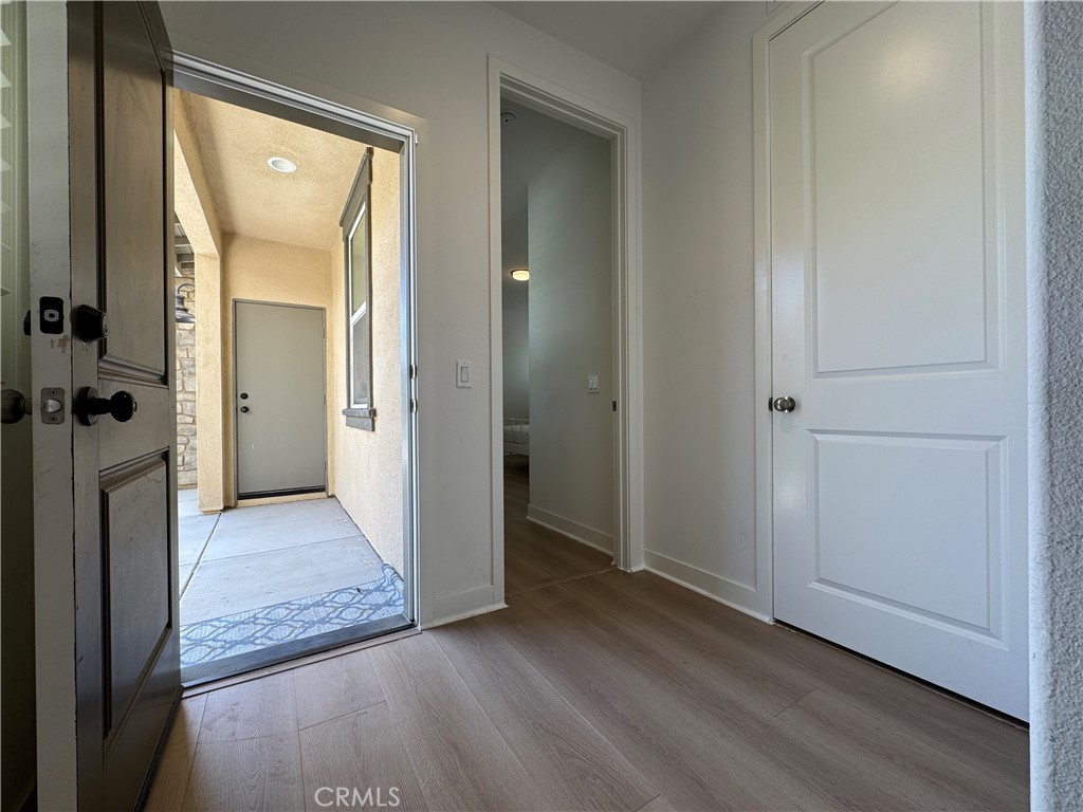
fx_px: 438
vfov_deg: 85.7
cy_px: 406
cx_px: 542
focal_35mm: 14
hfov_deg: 102.1
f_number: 2.2
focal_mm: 2.22
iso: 50
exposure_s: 1/120
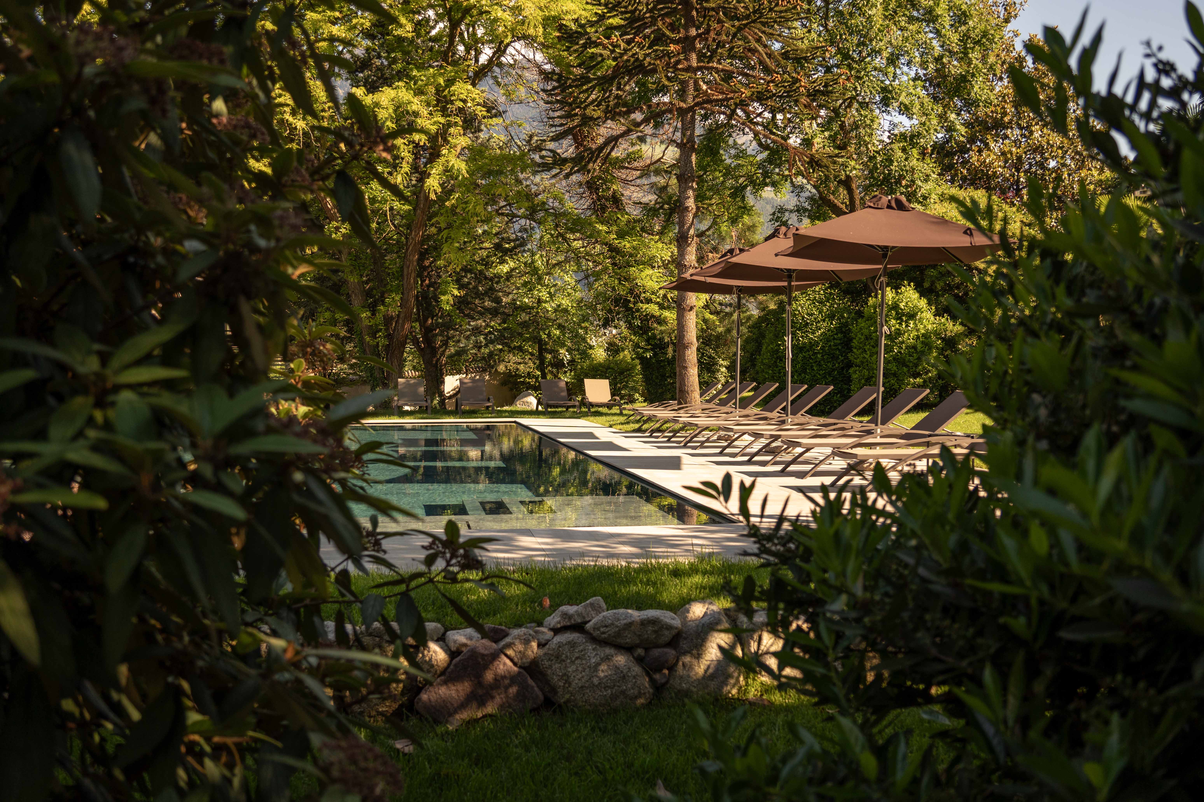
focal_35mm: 34
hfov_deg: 55.3
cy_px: 401
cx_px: 602
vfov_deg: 38.5
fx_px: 1149
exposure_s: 1/800
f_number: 2.8
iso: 100
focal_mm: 22.9
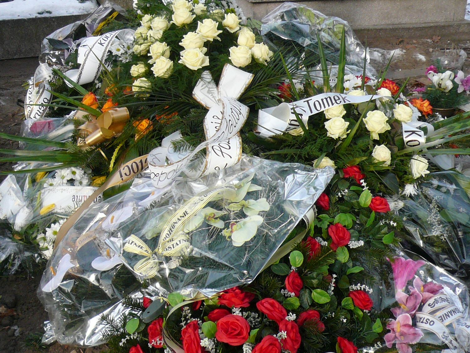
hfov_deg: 50.1
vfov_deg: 38.7
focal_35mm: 37
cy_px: 176
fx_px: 502
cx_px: 235
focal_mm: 4.6
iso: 100
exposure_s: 1/640
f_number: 2.8
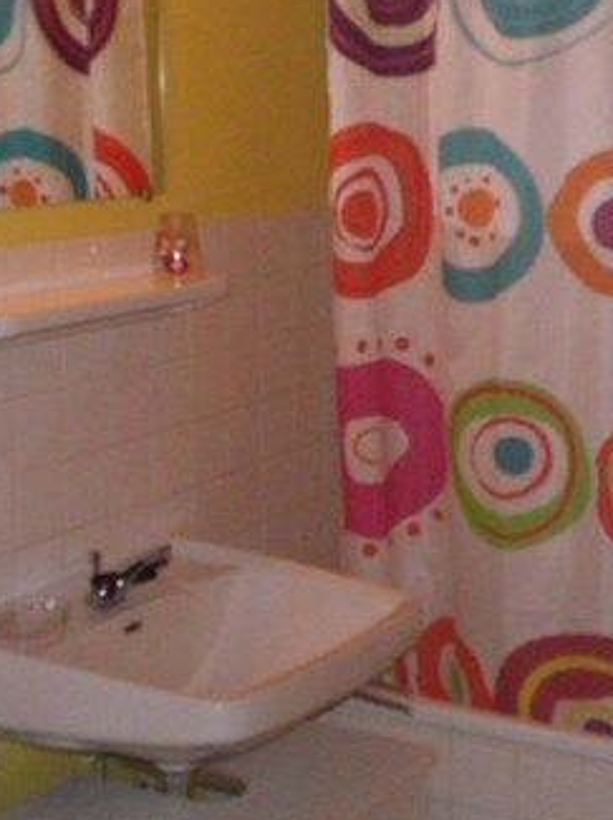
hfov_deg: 21.2
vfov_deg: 28.1
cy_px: 310
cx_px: 230
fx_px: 1632
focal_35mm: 69
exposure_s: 1/60
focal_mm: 6.2
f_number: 3.8
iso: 400
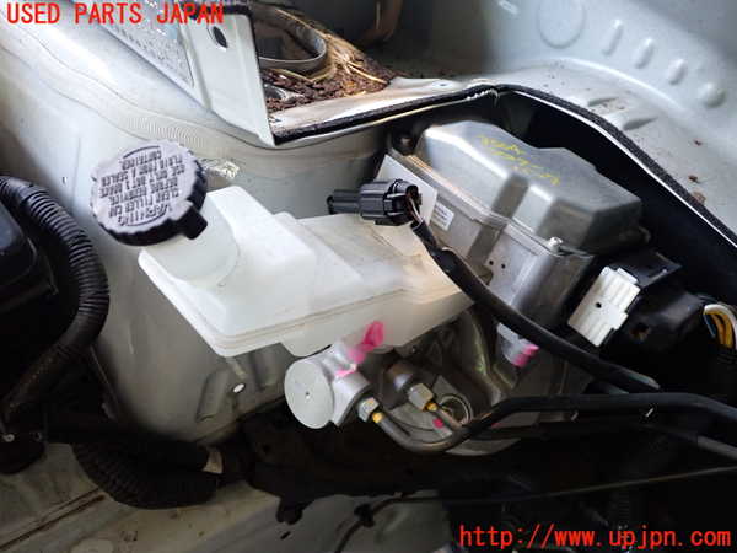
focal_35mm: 30
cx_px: 368
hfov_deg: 60.0
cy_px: 276
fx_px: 639
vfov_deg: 46.8
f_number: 2.3
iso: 320
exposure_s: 1/30
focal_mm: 5.4
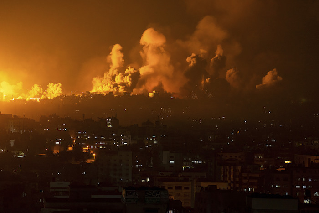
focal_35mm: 200
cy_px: 106
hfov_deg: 10.3
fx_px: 1772
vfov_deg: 6.9
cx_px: 160
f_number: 3.2
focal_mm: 200
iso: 2000
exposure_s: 1/20
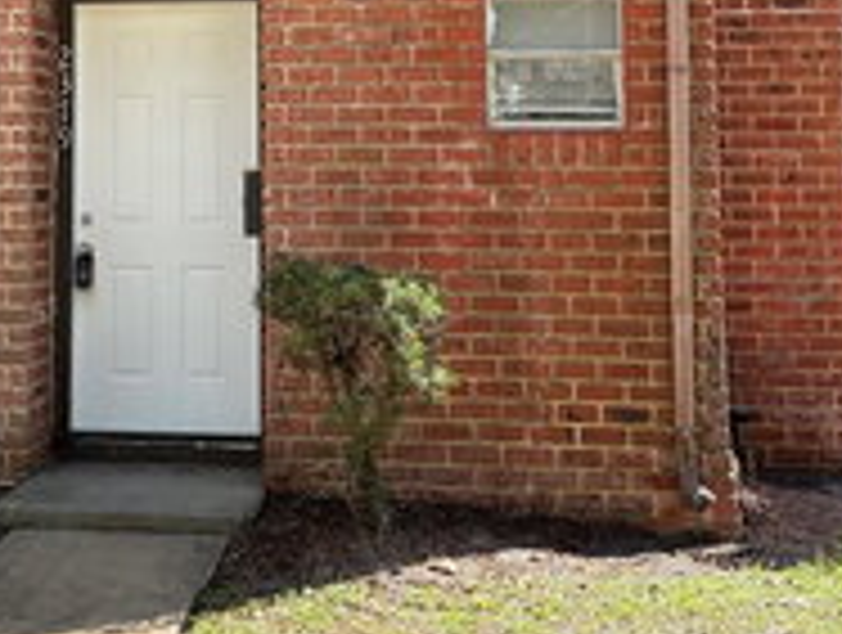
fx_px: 1730
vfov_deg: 20.2
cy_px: 9
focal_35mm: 71
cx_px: 189
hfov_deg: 26.9
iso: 64
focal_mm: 5.96
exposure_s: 1/694
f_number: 1.6
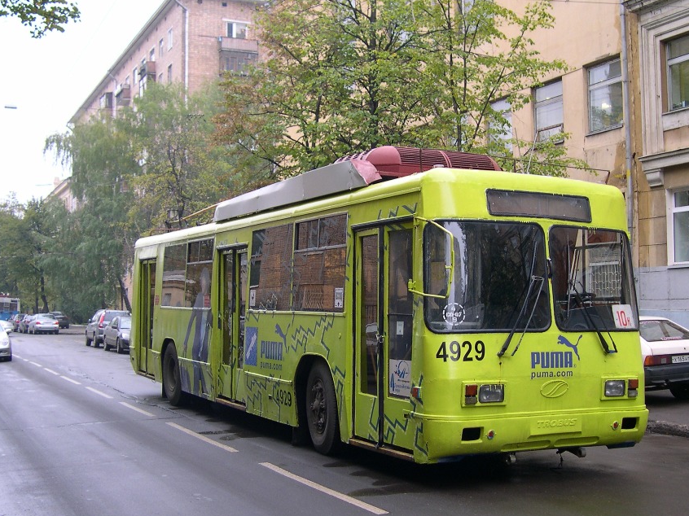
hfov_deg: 41.2
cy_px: 280
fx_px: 915
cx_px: 374
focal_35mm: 46
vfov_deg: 31.5
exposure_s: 1/47.5
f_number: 2.8
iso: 100
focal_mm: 8
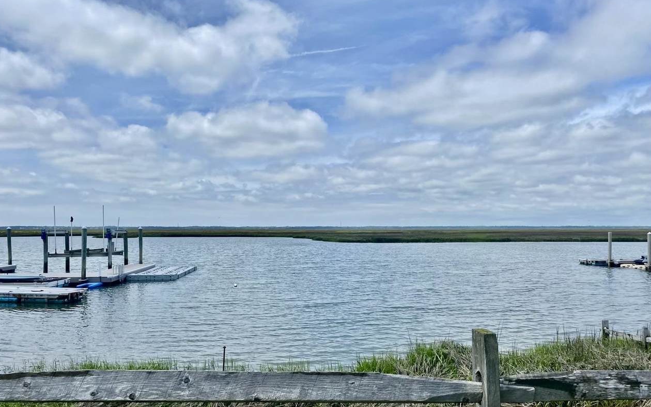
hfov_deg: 66.5
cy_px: 236
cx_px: 327
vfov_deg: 44.4
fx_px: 497
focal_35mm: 28
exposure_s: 1/5747
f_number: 1.8
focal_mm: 4.25
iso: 32
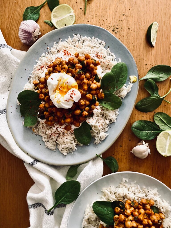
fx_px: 171
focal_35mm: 26
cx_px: 86
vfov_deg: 67.3
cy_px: 114
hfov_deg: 53.1
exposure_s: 1/30
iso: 640
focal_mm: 4.25
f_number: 1.8
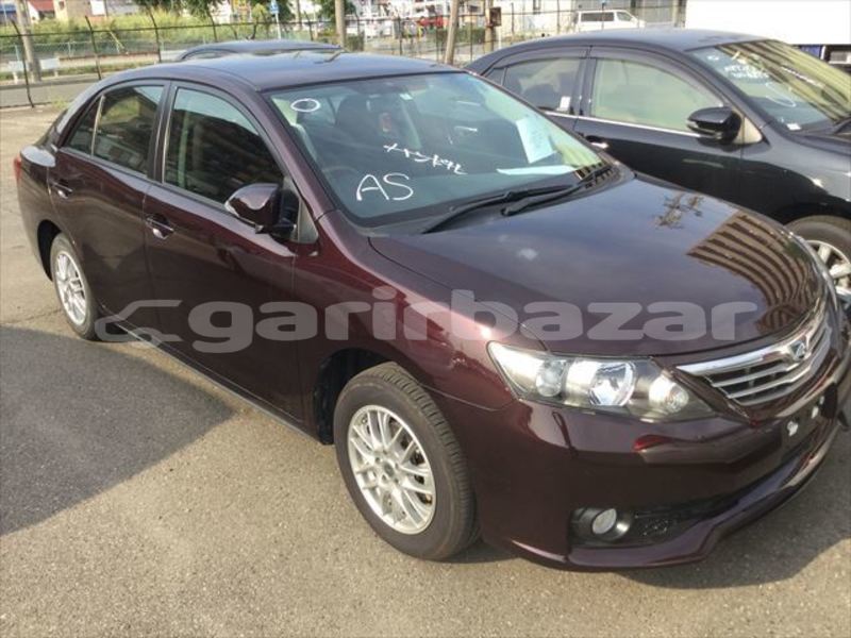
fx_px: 762
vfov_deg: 45.4
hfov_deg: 58.4
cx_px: 426
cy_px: 319
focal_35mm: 31
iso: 25
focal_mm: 3.3
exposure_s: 1/384
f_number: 2.4
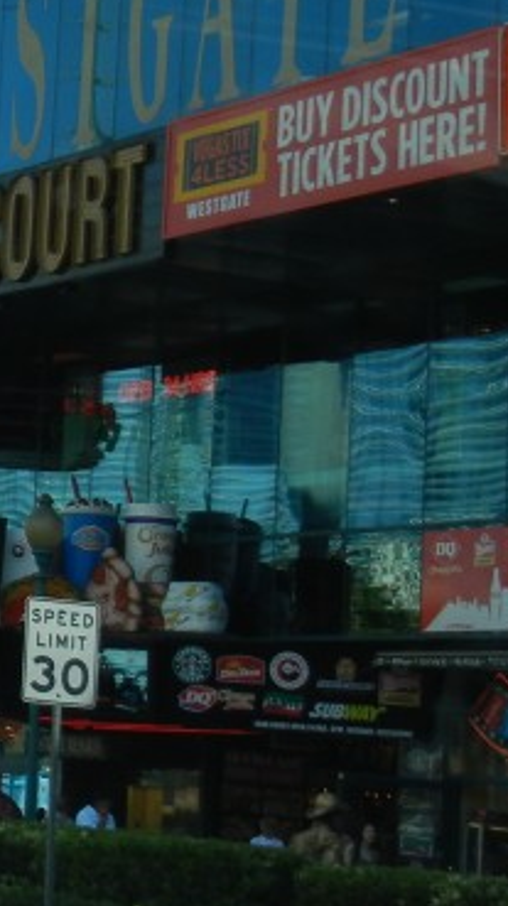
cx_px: -574
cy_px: 336
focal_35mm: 118
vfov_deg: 18.1
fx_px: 2832
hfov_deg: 9.5
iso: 160
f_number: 3.7
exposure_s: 1/650
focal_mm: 7.1
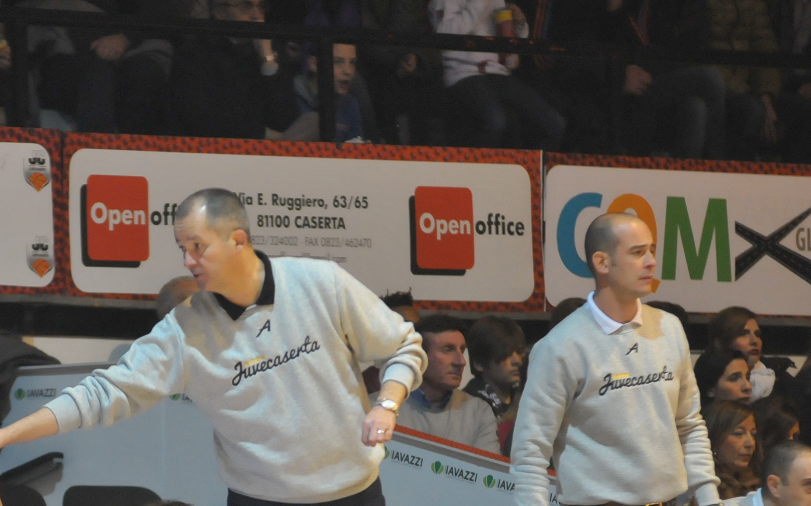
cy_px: 430
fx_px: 9655
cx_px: 226
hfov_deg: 4.8
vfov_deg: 3.0
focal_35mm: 437
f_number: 2.8
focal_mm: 165
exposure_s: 1/400
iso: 1250
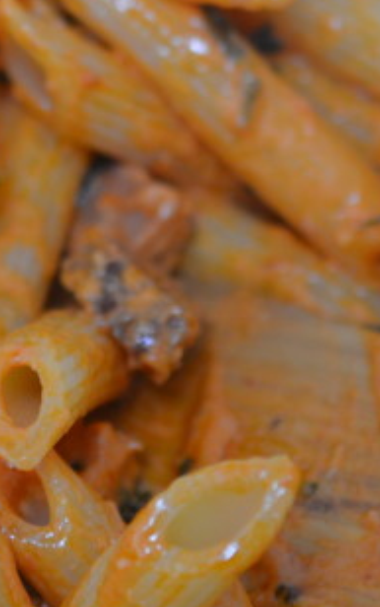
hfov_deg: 6.5
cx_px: 73
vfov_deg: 10.3
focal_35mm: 203
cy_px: 325
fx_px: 3357
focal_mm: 40
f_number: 3
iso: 450
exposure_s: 1/60
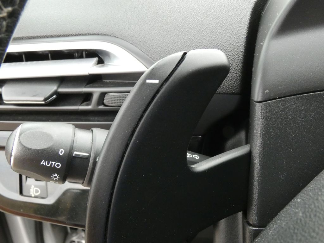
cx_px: 162
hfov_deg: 55.4
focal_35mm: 33
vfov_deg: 42.9
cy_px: 122
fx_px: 309
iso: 800
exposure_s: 1/80
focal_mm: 6
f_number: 5.6
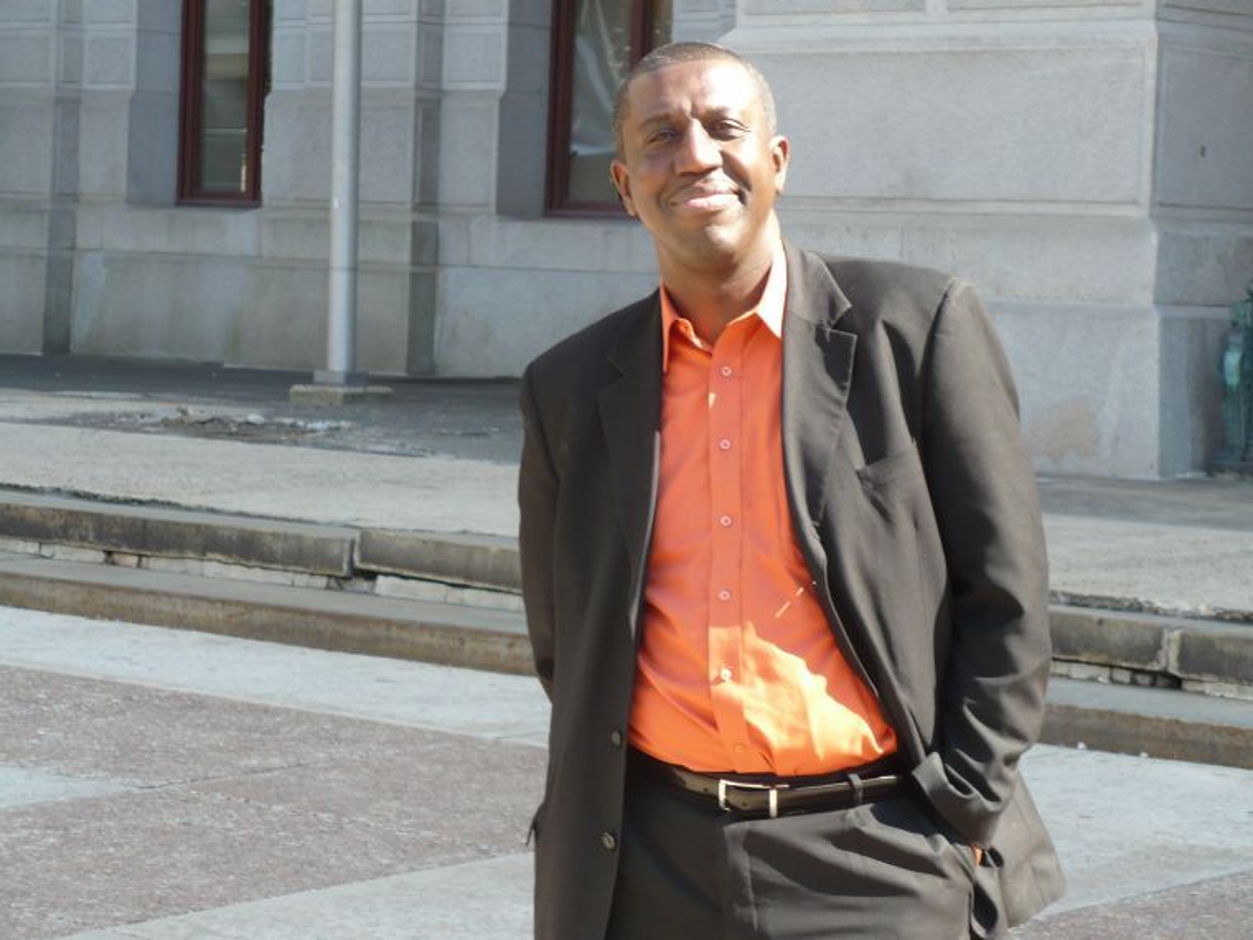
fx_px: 3765
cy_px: 470
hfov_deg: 18.9
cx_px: 626
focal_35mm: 104
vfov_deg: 14.2
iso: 100
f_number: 3.5
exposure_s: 1/160
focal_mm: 17.2
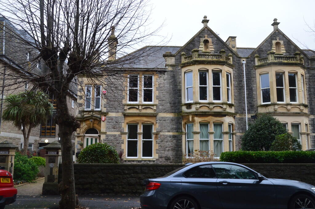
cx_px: 158
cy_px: 104
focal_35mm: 33
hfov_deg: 57.3
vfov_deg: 39.9
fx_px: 289
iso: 400
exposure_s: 1/100
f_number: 9
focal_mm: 22
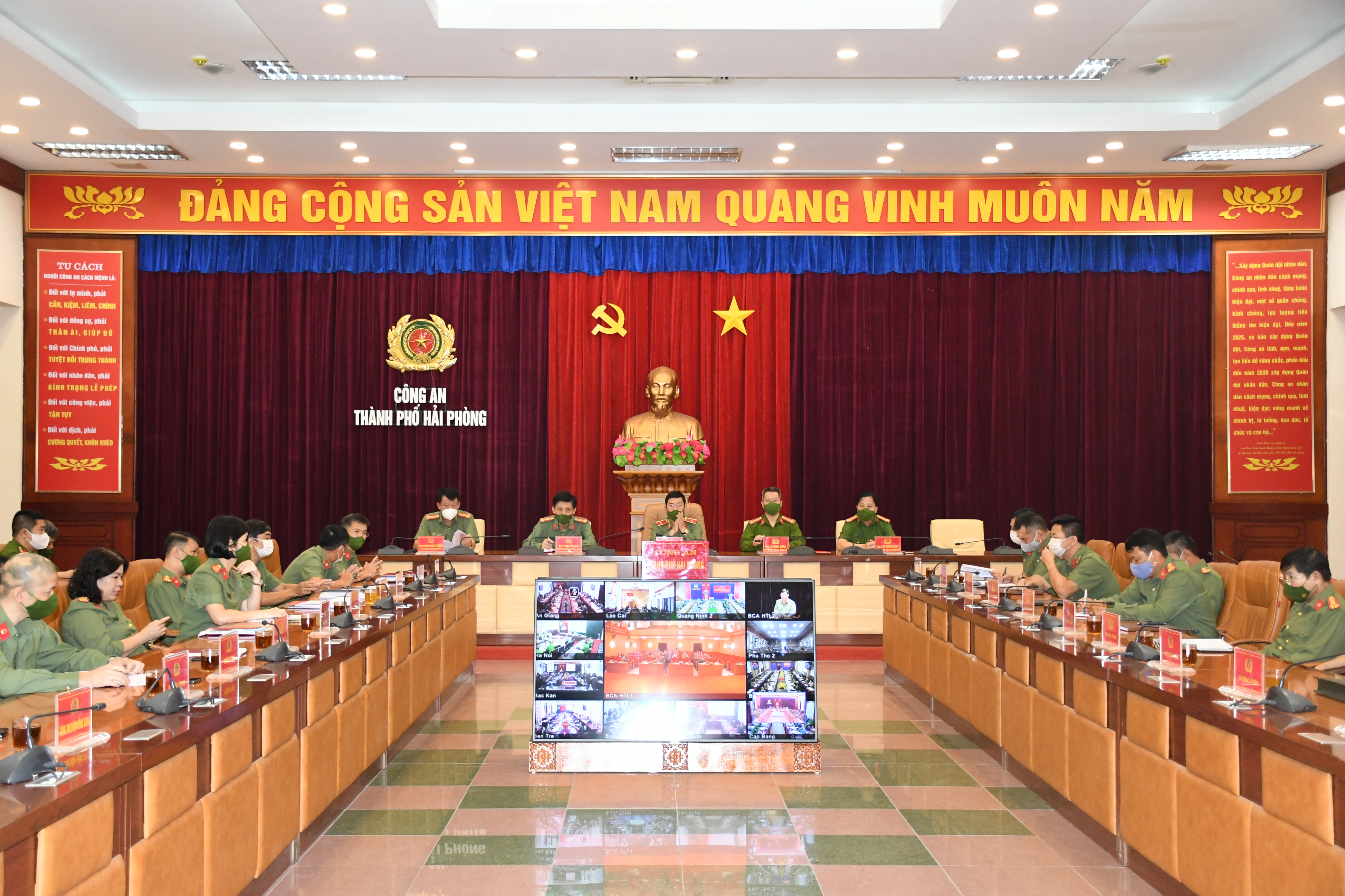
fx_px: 1457
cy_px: 448
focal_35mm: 39
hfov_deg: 49.6
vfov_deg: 34.2
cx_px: 672
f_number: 4
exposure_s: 1/200
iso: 2500
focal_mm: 26
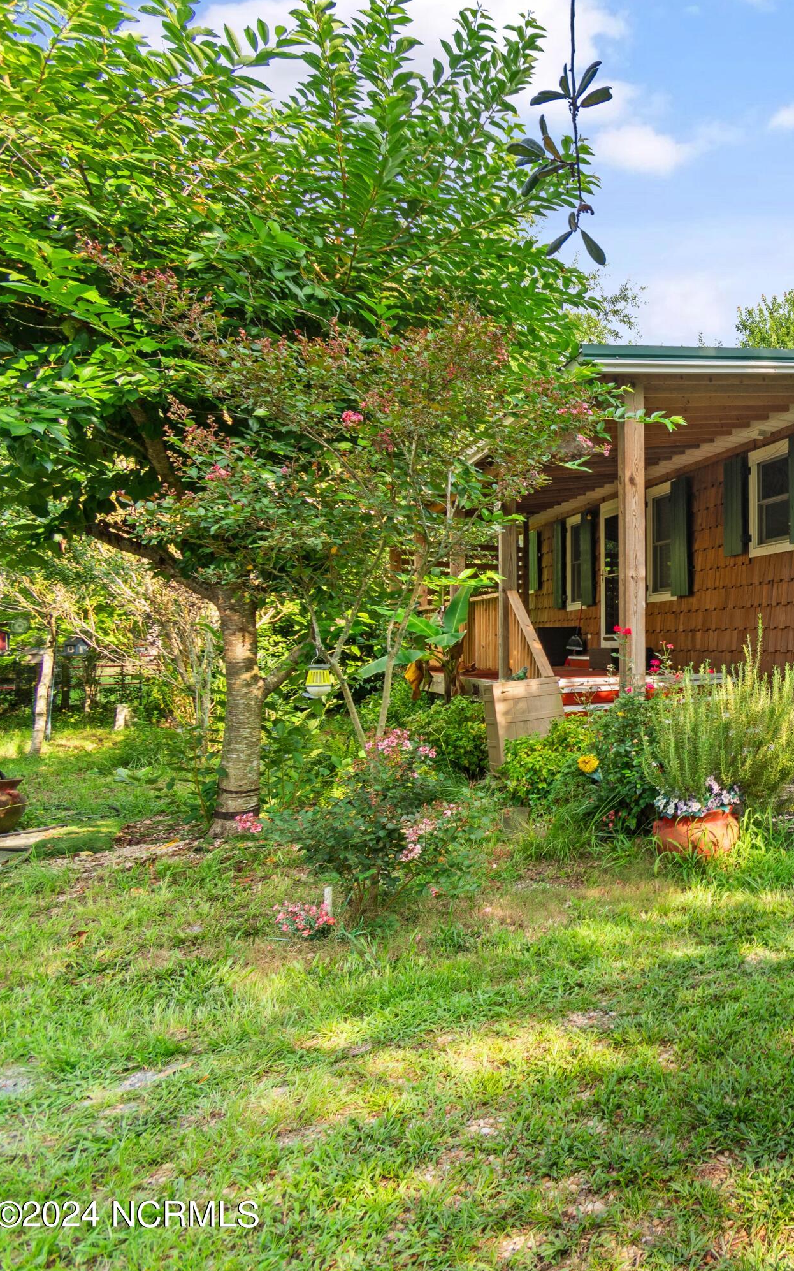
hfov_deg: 39.0
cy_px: 636
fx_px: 796
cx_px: 948
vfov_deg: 77.2
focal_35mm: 23
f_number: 4.5
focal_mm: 10
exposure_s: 1/50
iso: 100
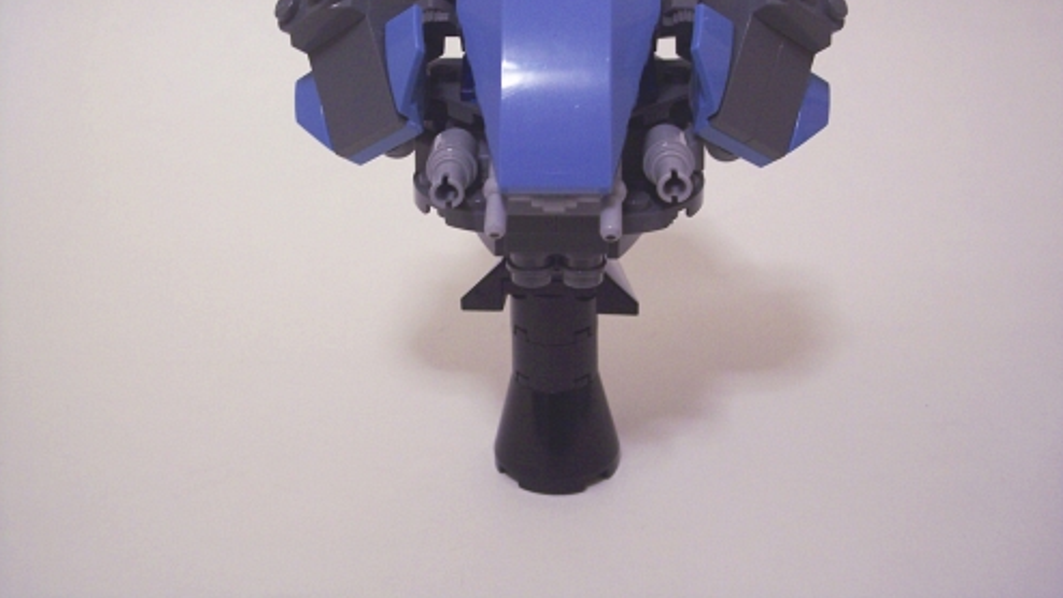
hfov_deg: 47.4
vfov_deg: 27.5
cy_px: 197
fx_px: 1212
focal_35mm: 43
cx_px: 536
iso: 200
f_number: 3.4
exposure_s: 1/10
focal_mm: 8
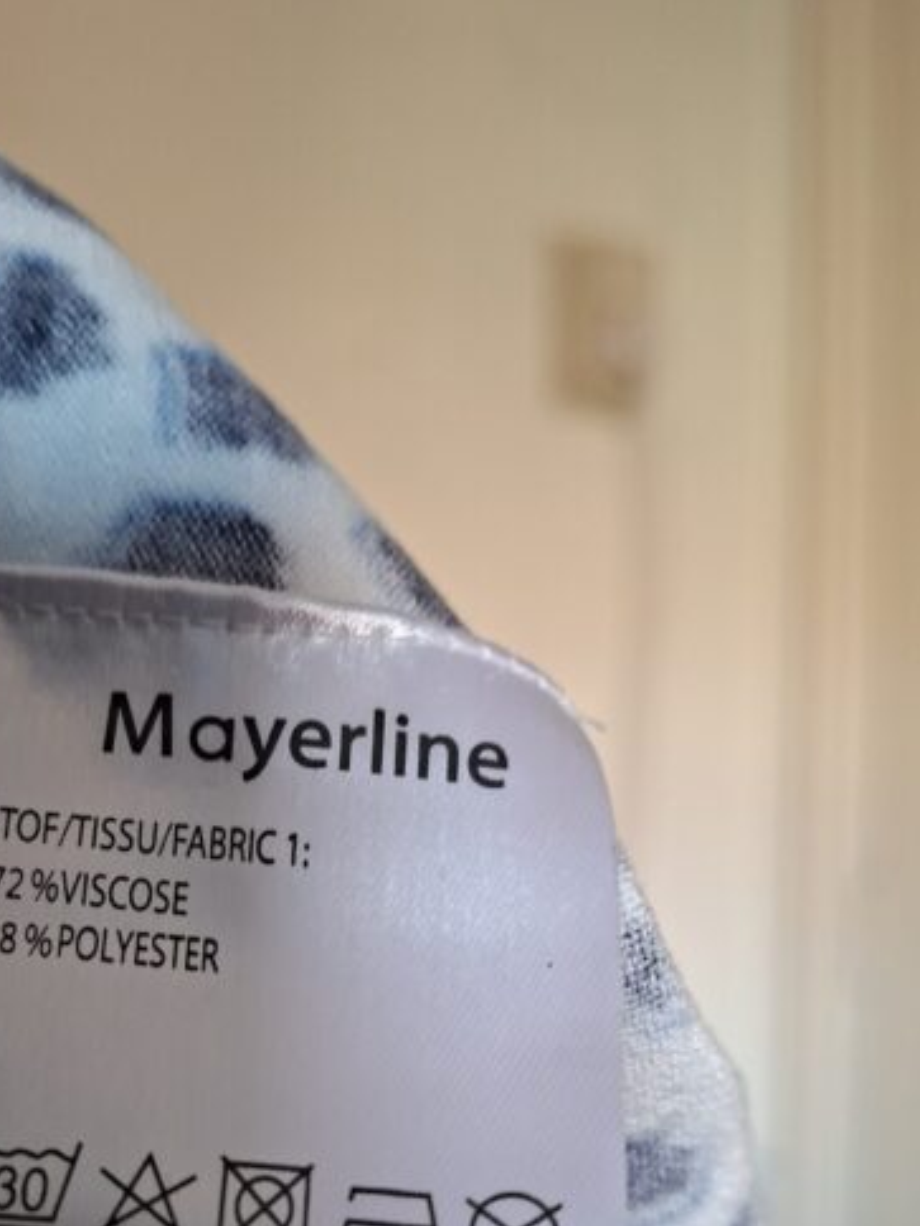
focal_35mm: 38
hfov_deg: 37.4
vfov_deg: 46.3
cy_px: 988
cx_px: 322
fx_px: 1347
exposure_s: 1/30
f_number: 1.8
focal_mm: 5.54
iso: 250
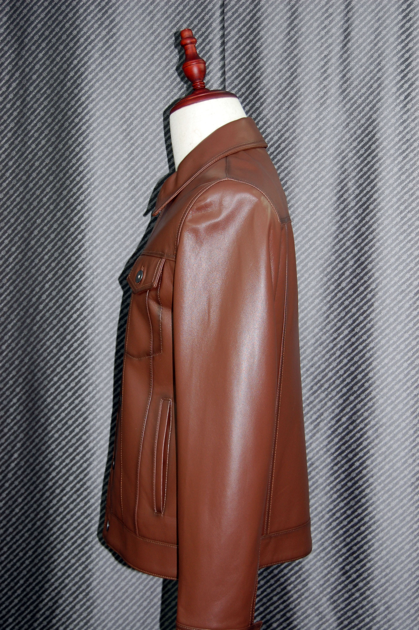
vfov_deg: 38.9
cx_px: 210
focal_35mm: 51
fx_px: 892
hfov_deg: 26.4
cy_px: 315
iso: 400
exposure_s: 1/60
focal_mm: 34
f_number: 4.5
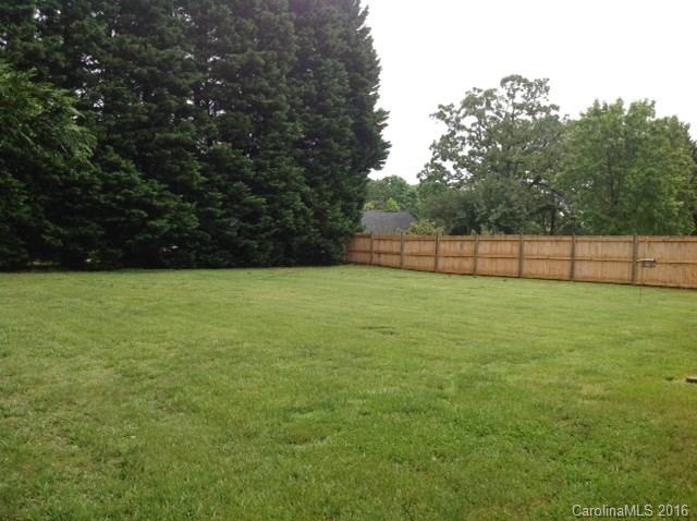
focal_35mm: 35
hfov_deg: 52.7
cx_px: 348
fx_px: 704
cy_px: 260
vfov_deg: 40.6
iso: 50
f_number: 2.4
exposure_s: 1/975
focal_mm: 4.28
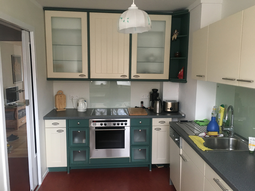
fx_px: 214
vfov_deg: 48.2
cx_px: 128
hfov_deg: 61.7
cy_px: 96
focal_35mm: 29
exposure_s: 1/33
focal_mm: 4.15
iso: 200
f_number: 2.2
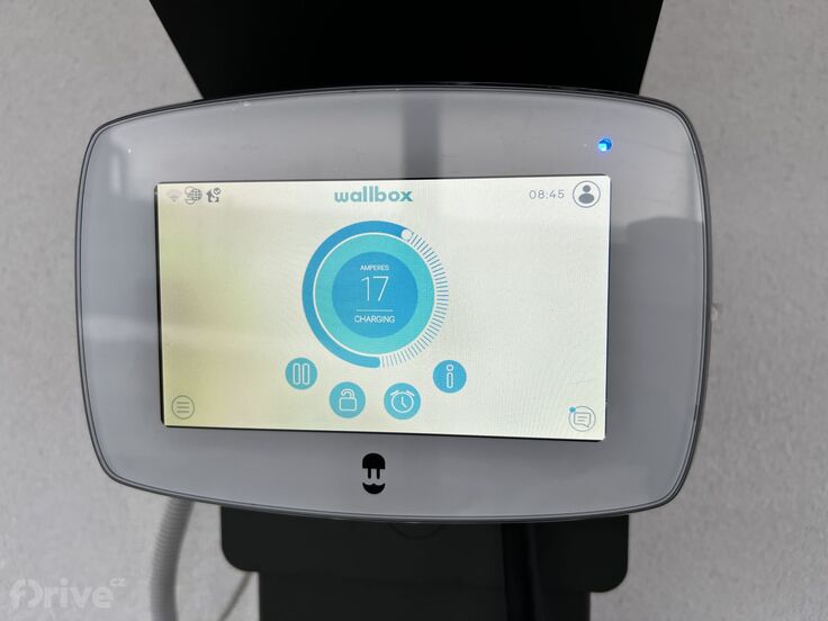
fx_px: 622
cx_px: 414
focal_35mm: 26
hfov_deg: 67.3
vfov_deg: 53.1
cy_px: 310
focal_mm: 5.7
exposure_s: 1/320
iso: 50
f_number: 1.5
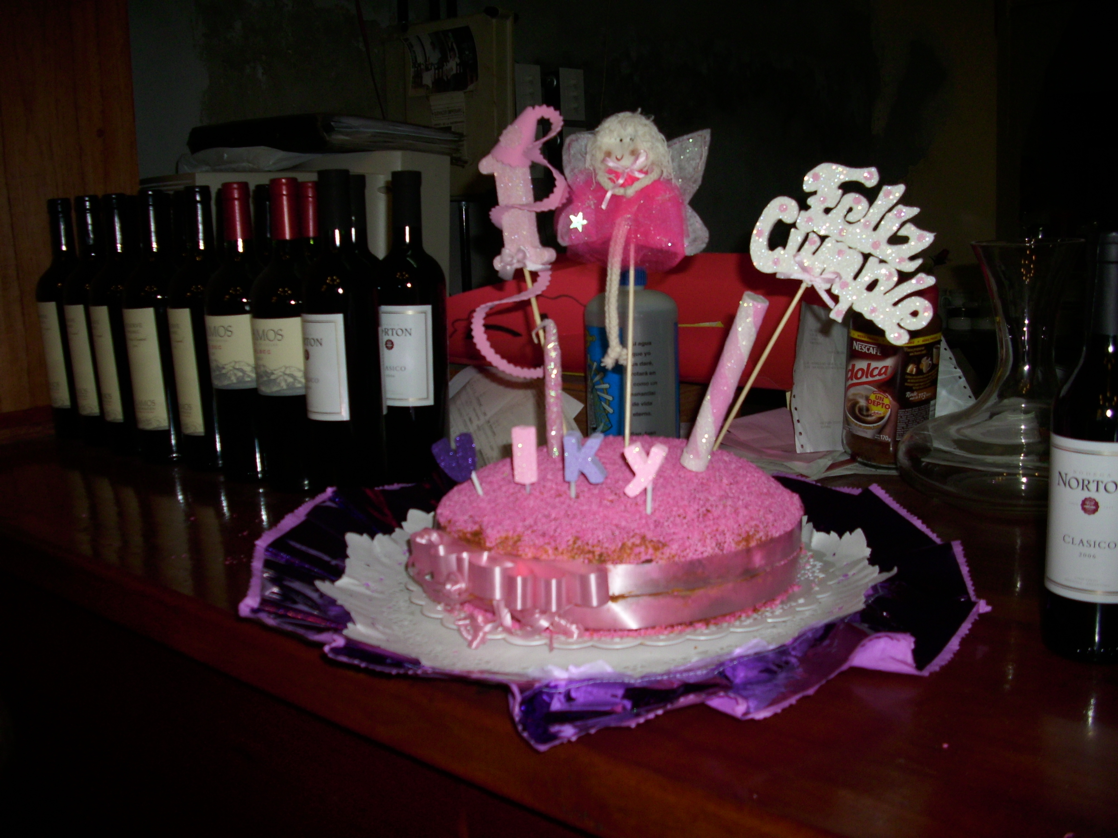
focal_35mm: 31
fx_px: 1001
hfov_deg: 58.4
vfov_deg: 45.4
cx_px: 559
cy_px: 419
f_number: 2.8
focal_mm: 6.2
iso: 50
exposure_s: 1/60
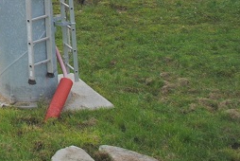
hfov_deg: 15.2
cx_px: -176
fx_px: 788
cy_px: -140
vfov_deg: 10.8
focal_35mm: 118
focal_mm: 20
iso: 110
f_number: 3.8
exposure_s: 1/125
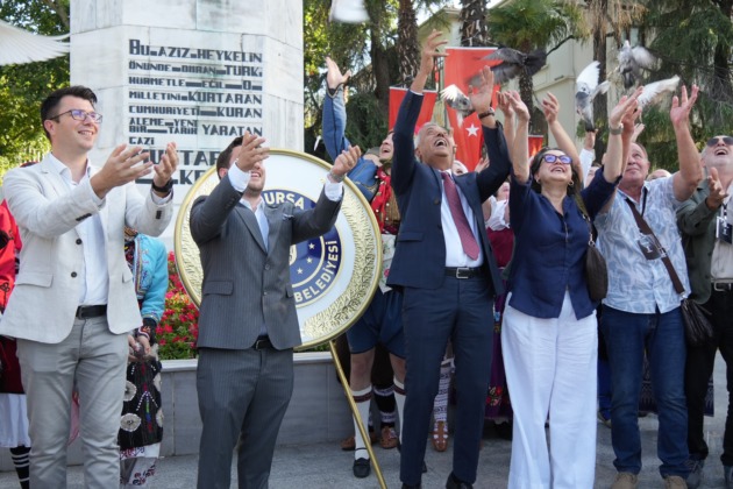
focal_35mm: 36
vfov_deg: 36.9
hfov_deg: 53.1
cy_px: 244
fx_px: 733
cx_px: 366
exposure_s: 1/400
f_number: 4
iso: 320
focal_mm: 24
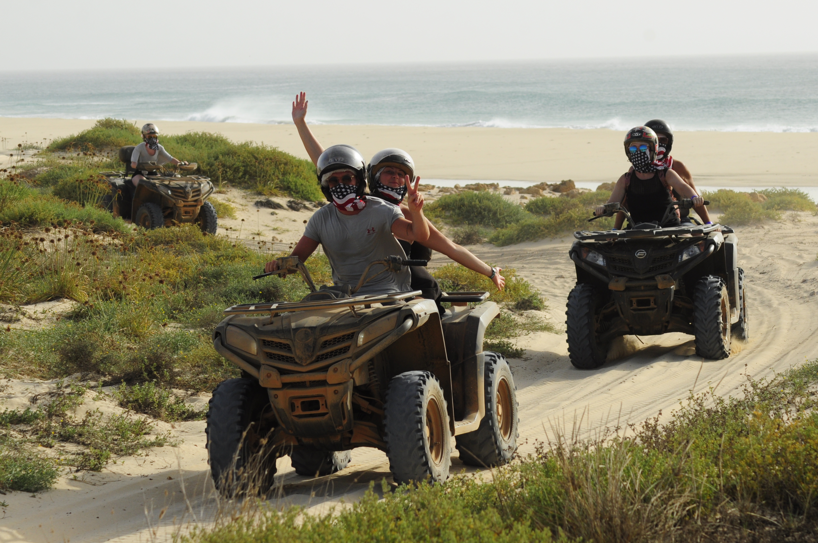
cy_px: 282
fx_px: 3767
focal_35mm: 166
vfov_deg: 8.2
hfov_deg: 12.4
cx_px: 433
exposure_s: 1/800
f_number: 7.1
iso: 320
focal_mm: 100
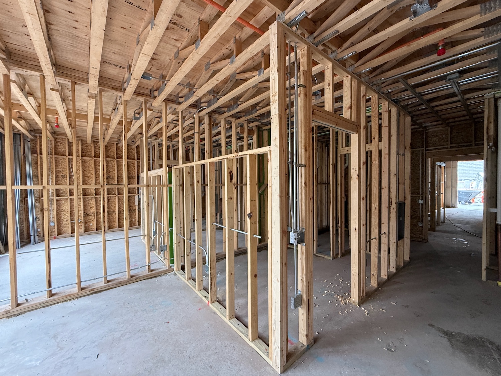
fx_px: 203
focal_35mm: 14
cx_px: 250
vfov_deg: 85.7
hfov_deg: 102.1
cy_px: 188
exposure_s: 1/99
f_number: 2.2
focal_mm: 2.22
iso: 250
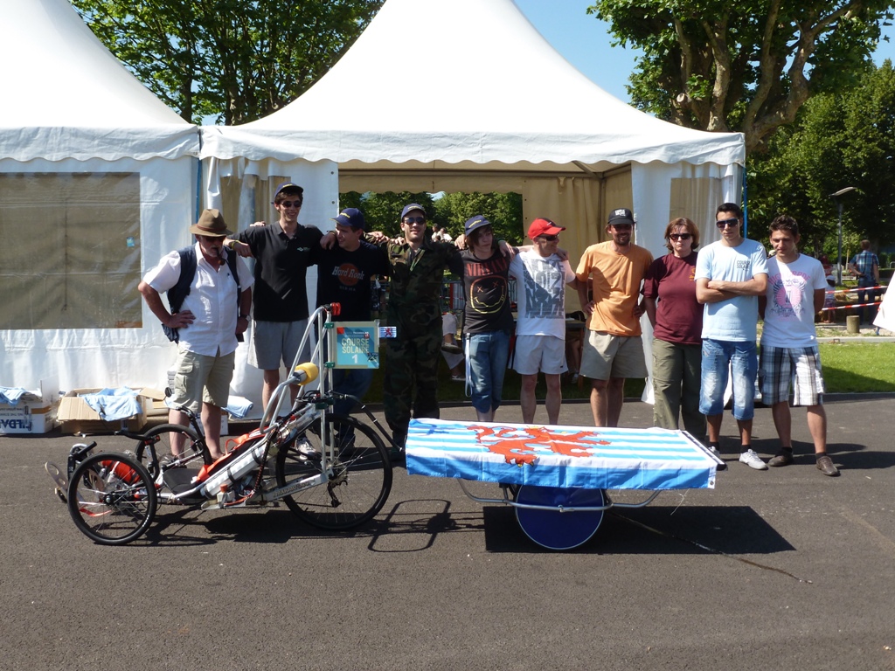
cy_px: 336
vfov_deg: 39.7
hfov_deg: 51.4
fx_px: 931
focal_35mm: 36
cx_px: 448
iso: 100
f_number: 4
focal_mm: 6.4
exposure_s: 1/400
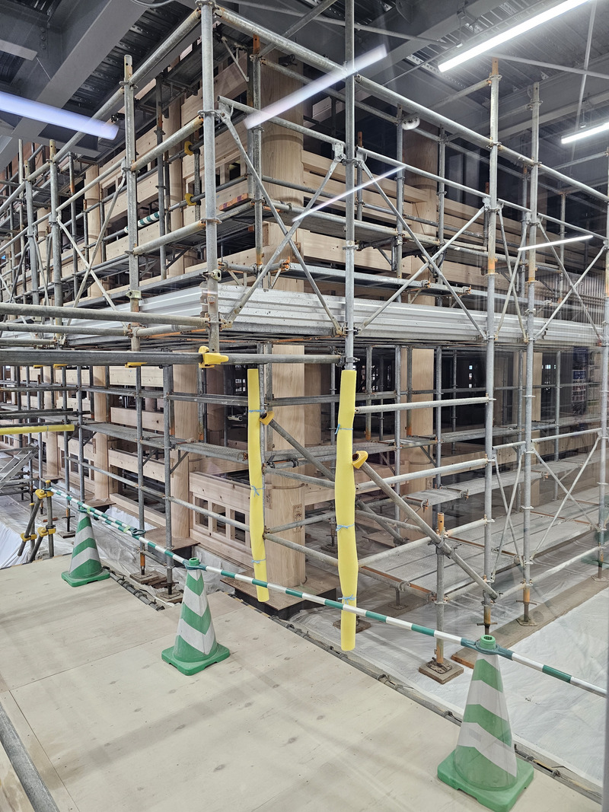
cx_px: 304
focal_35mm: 23
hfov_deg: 58.9
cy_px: 406
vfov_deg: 73.9
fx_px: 540
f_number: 1.7
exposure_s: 1/120
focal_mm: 6.3
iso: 250
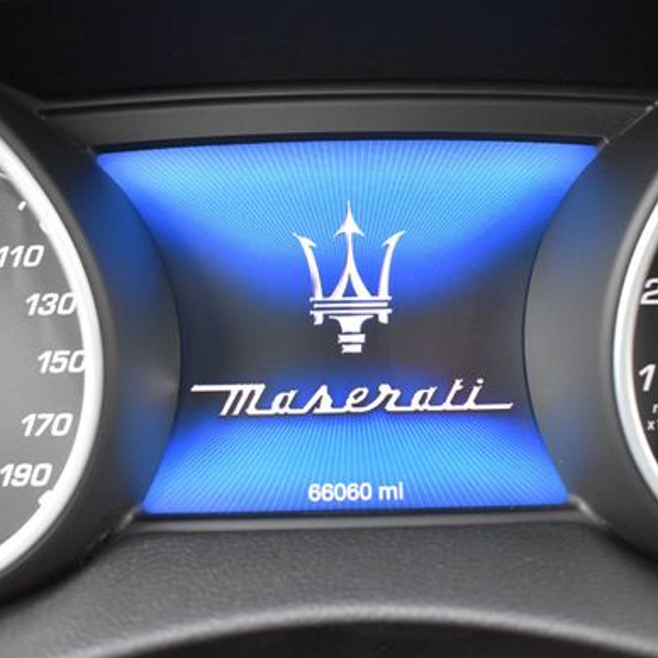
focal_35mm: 42
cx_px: 343
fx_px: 903
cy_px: 349
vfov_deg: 40.0
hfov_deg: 40.0
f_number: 3.5
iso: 3200
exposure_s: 1/100
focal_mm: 20
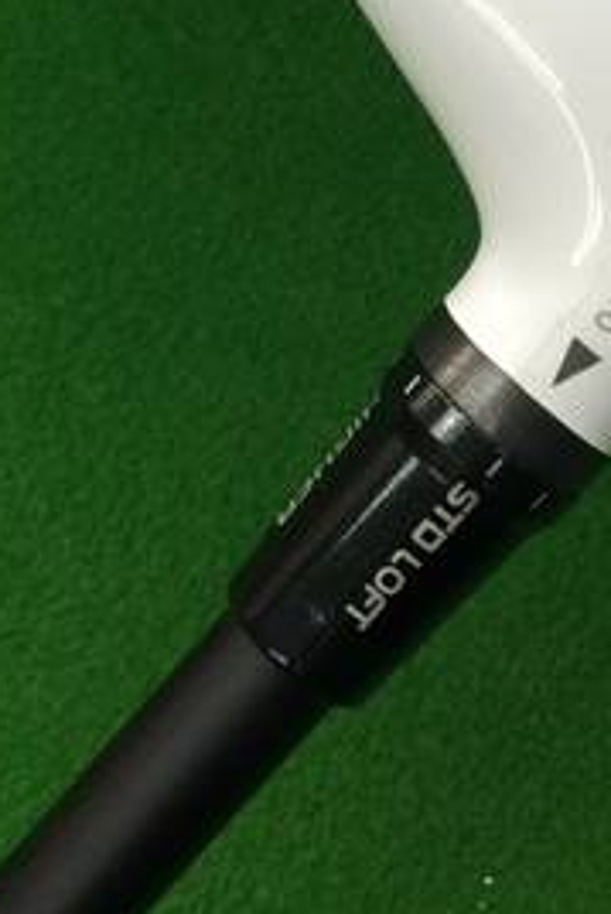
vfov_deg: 25.8
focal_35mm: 77
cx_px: 393
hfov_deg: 17.7
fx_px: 1958
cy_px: 184
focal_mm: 3.3
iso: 64
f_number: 2.4
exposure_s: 1/30
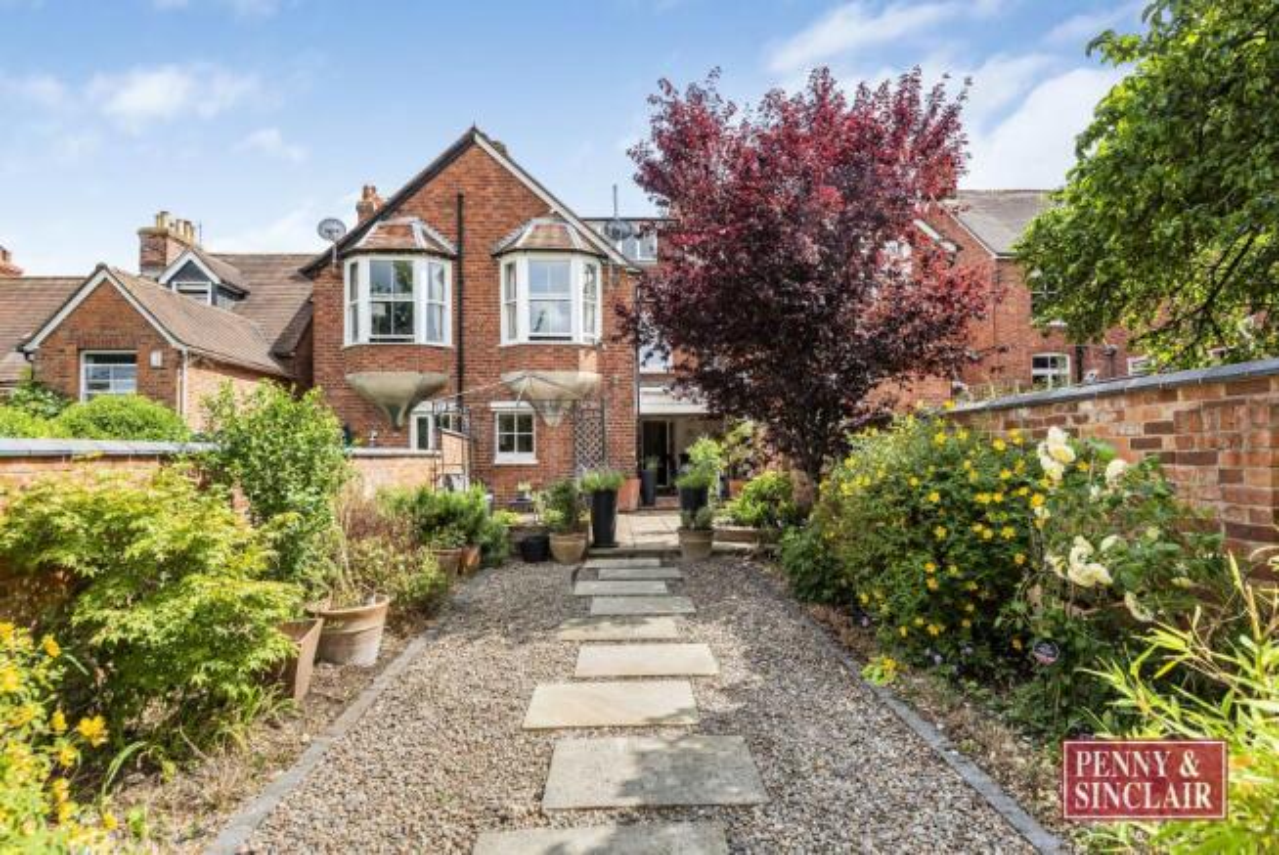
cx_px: 640
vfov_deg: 67.5
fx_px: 640
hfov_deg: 90.0
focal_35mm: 18
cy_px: 428
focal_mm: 18
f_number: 8
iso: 500
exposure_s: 1/1000
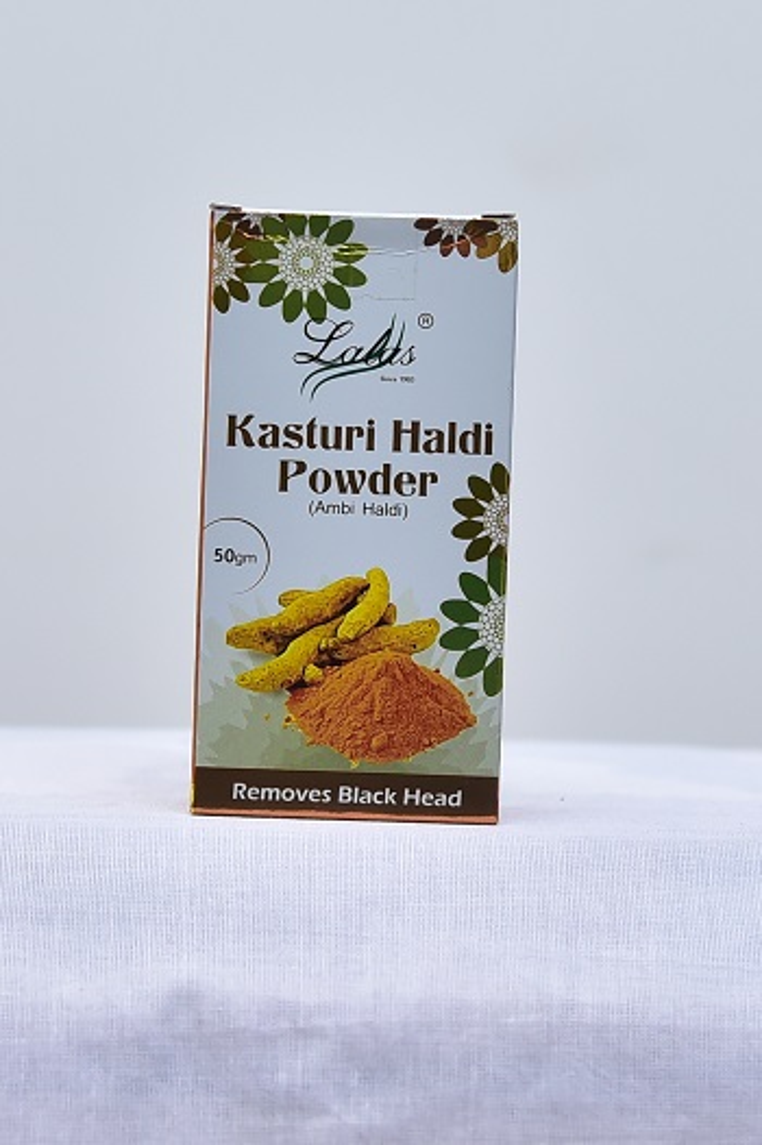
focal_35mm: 50
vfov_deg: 39.6
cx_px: 381
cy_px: 572
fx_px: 1589
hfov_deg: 27.0
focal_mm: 50
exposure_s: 1/125
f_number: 4
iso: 1250
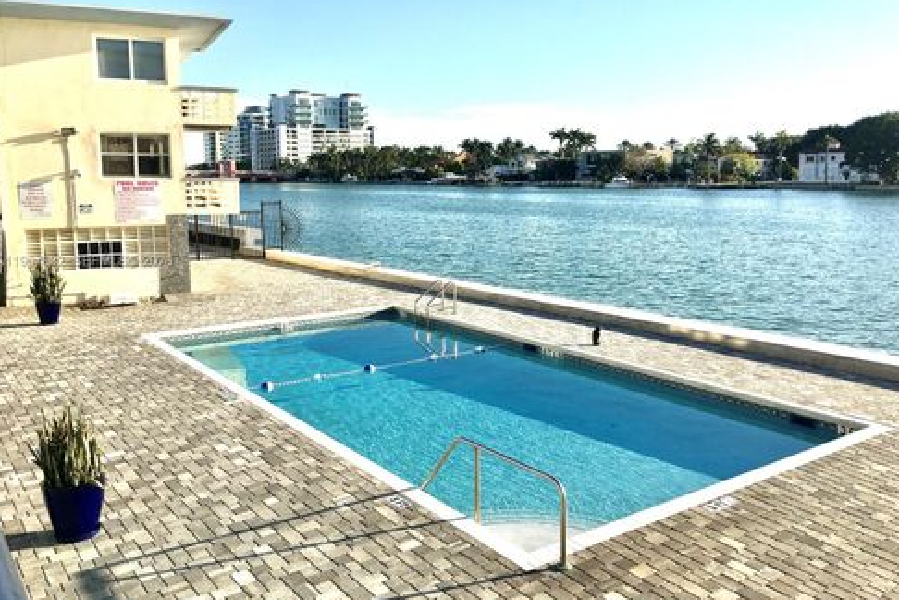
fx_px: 774
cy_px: 262
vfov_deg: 42.2
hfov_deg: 60.3
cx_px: 455
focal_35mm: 31
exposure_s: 1/1374
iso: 25
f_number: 2.2
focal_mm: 4.15
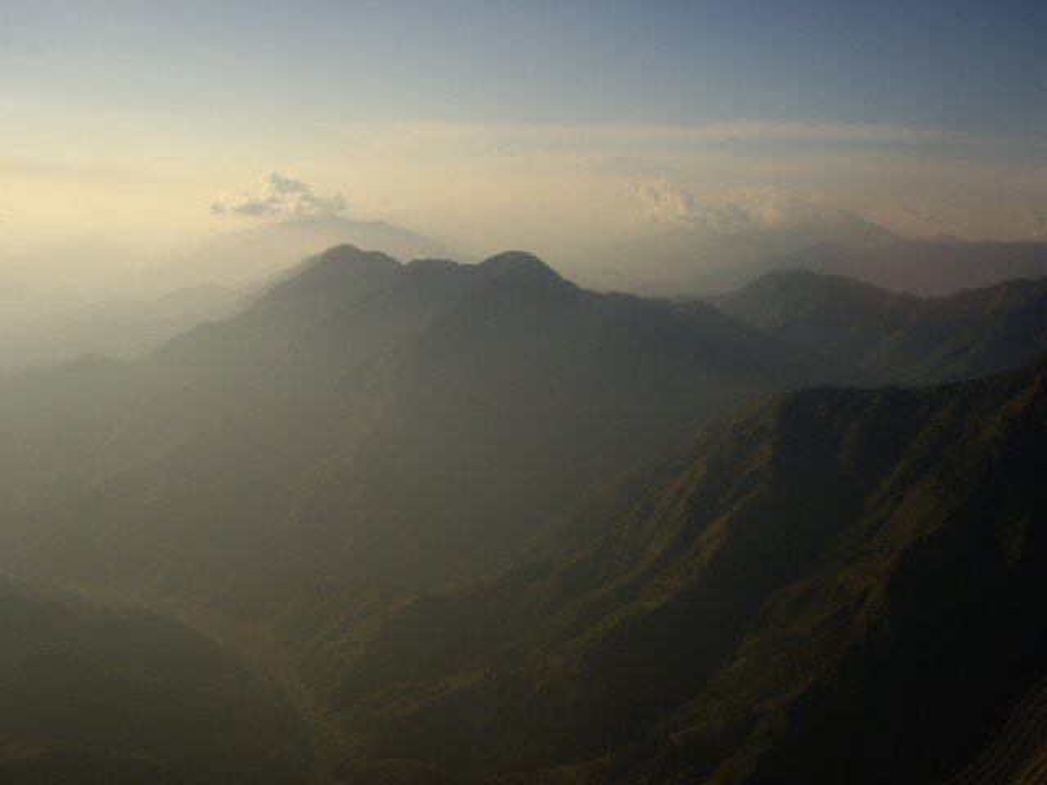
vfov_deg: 37.7
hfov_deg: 49.0
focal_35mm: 38
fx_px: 1149
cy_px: 392
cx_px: 524
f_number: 4.3
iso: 50
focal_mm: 6.2
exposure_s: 1/160
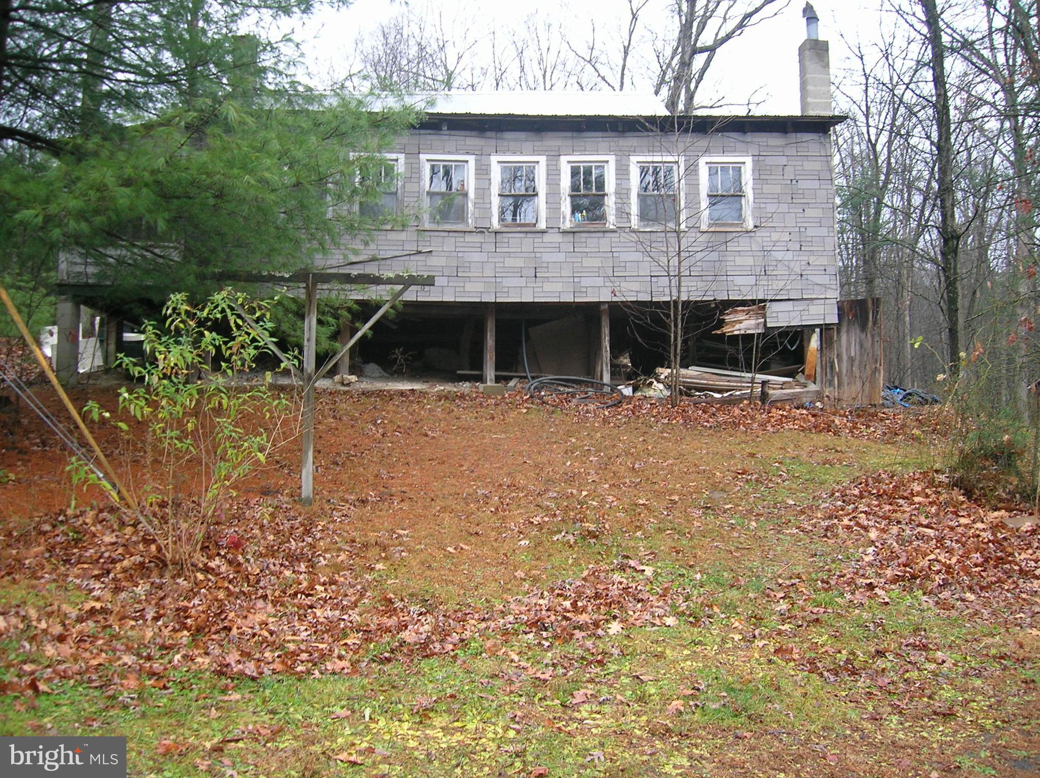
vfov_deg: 41.7
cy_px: 389
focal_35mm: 34
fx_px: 1021
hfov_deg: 54.0
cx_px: 520
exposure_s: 1/30
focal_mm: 5.7
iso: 56
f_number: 2.9
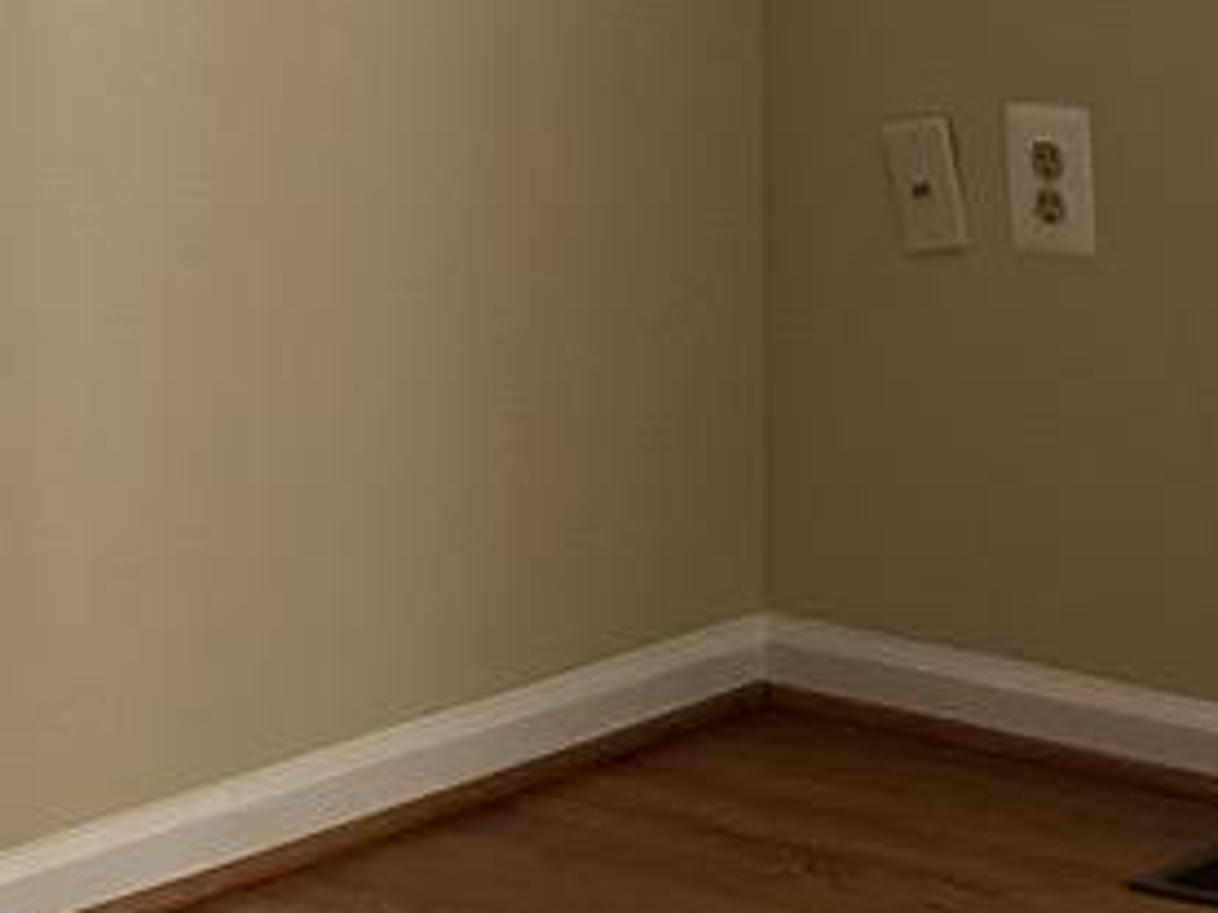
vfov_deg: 7.4
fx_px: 6791
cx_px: 635
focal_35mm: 193
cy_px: -856
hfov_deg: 10.2
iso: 40
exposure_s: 1/168
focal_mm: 5.1
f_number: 1.6
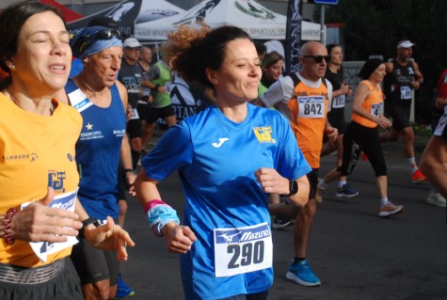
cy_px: 128
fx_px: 896
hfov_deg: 28.0
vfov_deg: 19.0
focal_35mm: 72
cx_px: 215
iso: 1000
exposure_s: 1/1600
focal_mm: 38
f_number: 5.6
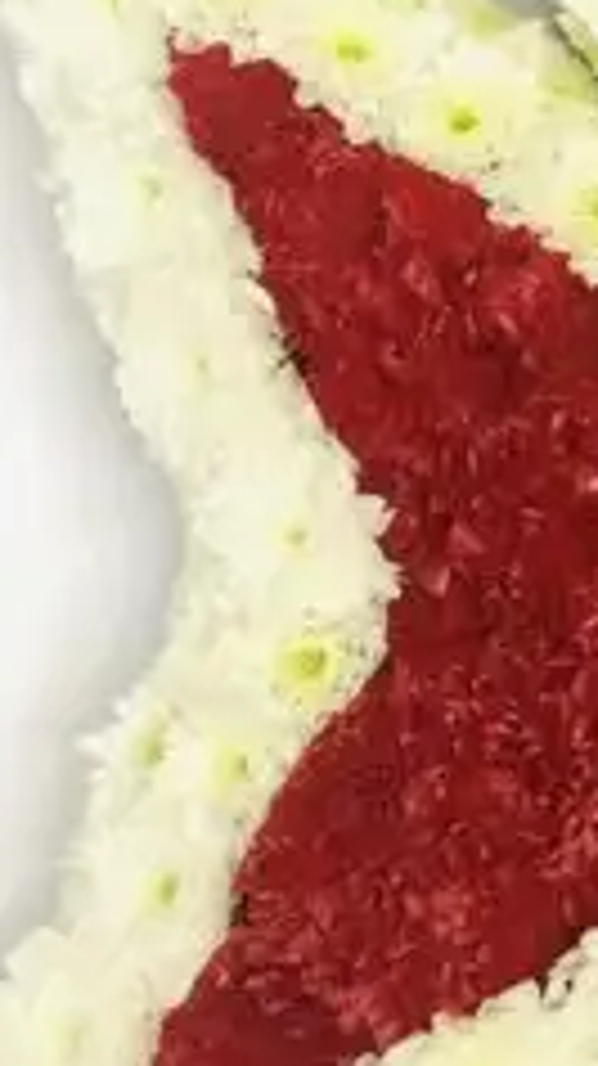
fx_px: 5394
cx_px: 1147
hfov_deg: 6.2
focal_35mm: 191
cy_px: 603
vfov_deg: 11.3
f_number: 2.4
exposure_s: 1/33
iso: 100
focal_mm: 6
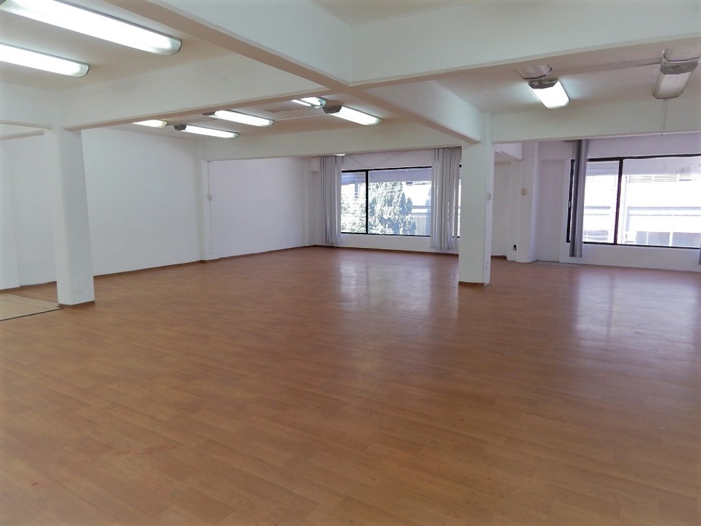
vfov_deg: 58.9
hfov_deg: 73.9
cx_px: 350
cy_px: 263
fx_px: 466
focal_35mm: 23
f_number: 3
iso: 125
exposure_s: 1/40
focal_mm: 4
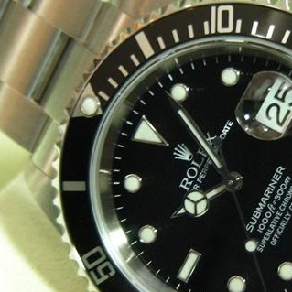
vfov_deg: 12.5
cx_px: 259
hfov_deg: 12.4
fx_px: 1336
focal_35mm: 140
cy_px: 178
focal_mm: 13.2
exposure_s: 1/17.4
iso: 200
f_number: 3.5
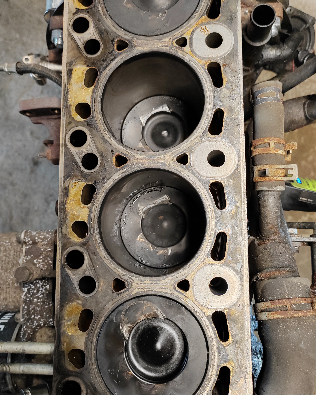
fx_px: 339
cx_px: 158
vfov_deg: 60.4
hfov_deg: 50.0
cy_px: 206
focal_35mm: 29
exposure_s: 1/50
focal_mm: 5.52
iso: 668
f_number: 1.9
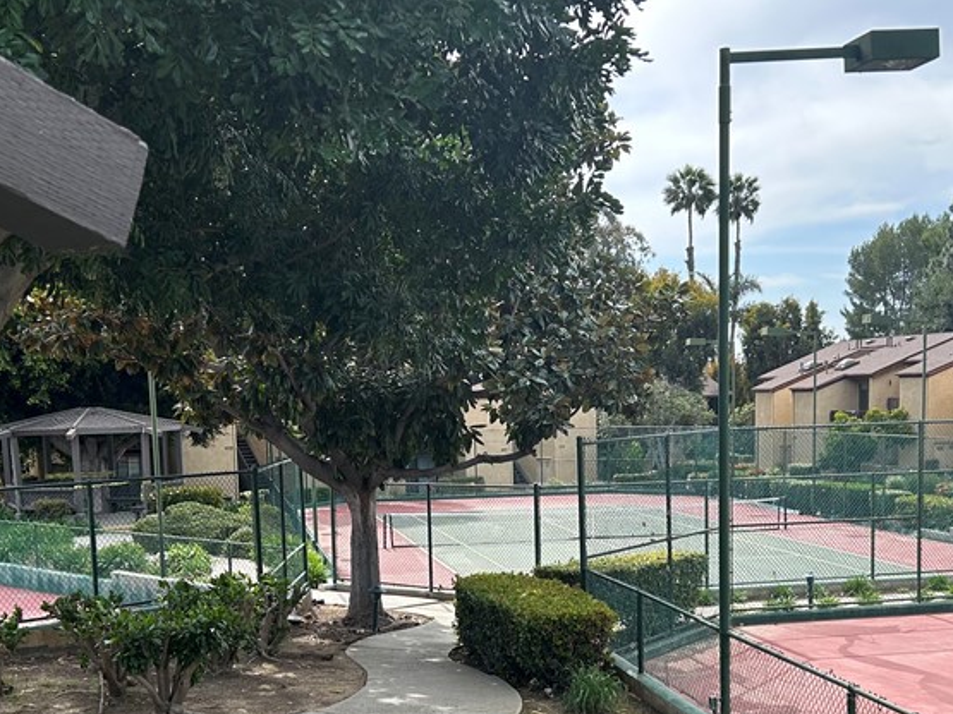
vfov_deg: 29.7
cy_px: 548
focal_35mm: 48
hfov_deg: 39.6
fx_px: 1321
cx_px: 543
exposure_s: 1/1361
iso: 50
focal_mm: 5.7
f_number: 1.5
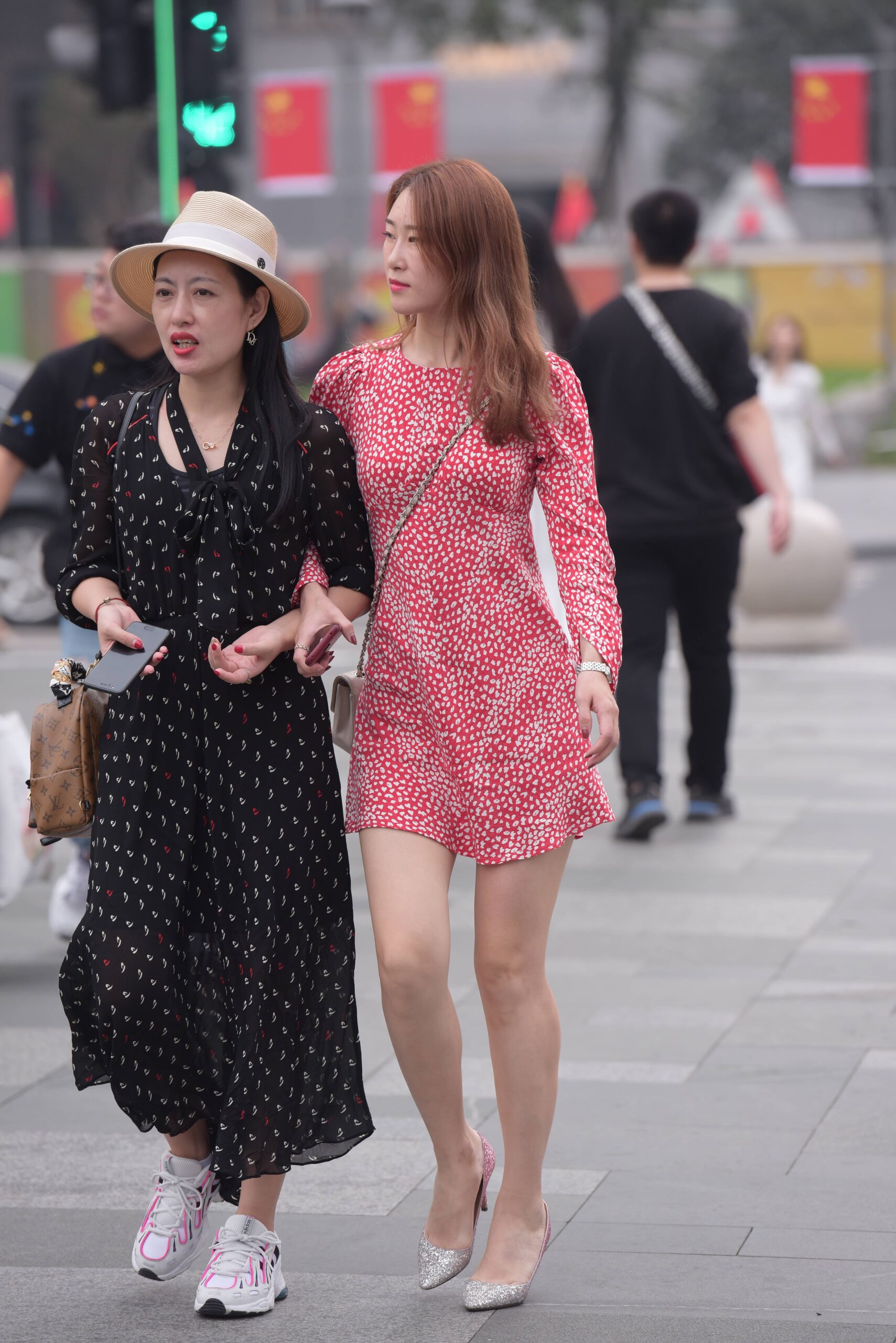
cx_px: 448
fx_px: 6900
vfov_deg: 11.1
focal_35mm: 185
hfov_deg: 7.4
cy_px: 672
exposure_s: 1/800
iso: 400
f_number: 4
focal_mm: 185
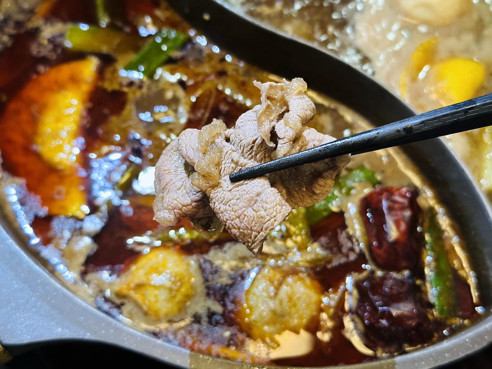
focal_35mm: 48
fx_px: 682
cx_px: 246
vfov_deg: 30.3
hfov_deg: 39.7
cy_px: 184
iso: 500
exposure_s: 1/30
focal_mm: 6.86
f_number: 1.78
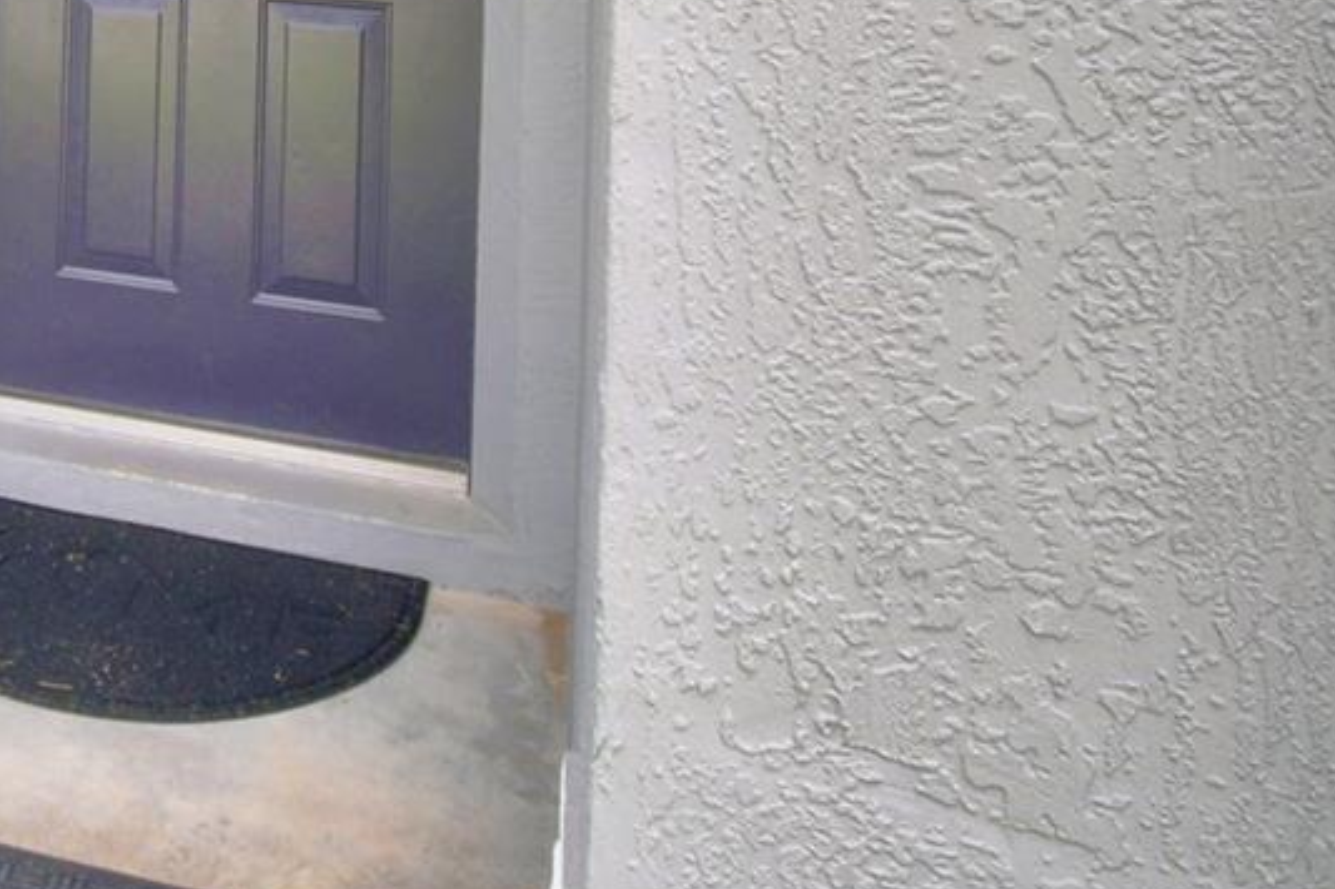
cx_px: -88
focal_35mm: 45
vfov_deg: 25.6
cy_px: -265
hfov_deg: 37.5
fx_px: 1668
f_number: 4.5
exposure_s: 1/640
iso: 100
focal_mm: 10
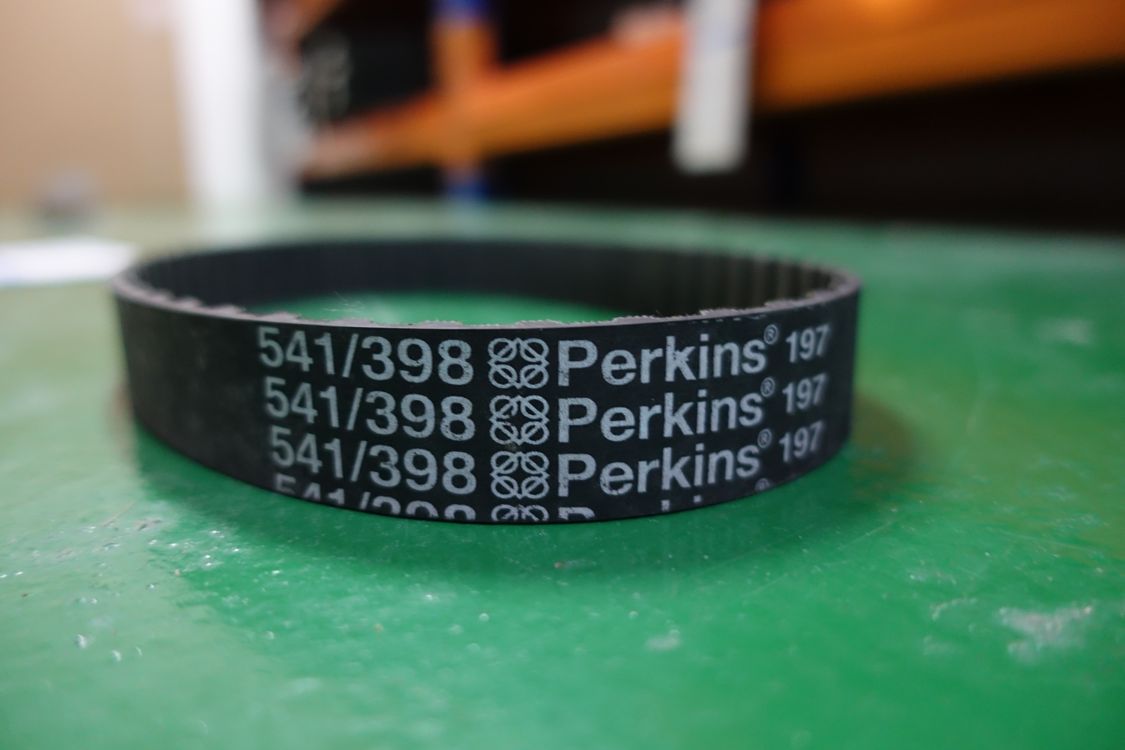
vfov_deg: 53.1
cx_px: 562
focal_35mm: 24
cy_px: 375
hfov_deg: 73.7
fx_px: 750
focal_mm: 8.98
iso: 800
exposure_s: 1/25
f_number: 2
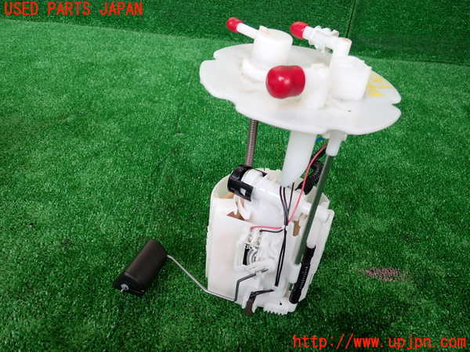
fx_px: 407
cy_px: 176
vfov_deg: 46.8
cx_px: 235
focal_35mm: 30
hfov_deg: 60.0
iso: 160
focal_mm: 5.4
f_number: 2.3
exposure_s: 1/125
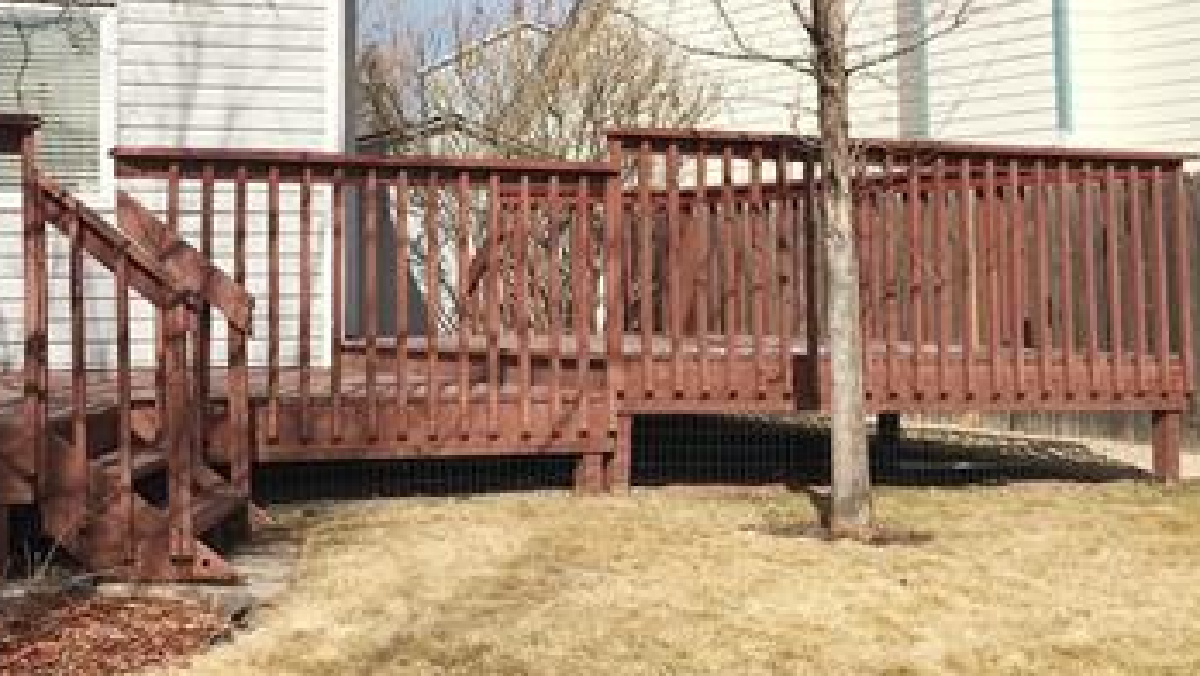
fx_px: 1846
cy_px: 136
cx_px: 224
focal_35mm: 58
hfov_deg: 34.8
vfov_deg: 20.5
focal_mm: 4.15
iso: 25
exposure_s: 1/2331
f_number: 2.2
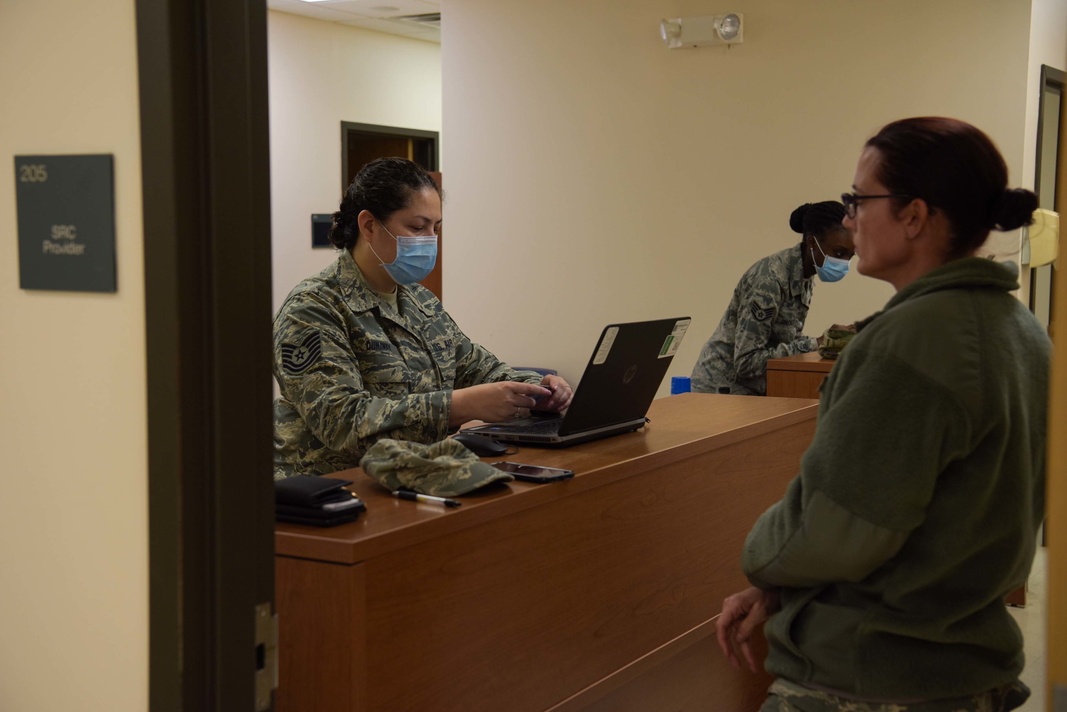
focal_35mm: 50
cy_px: 356
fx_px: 1482
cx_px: 534
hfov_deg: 39.6
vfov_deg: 27.0
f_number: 5
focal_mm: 50
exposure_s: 1/80
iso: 250
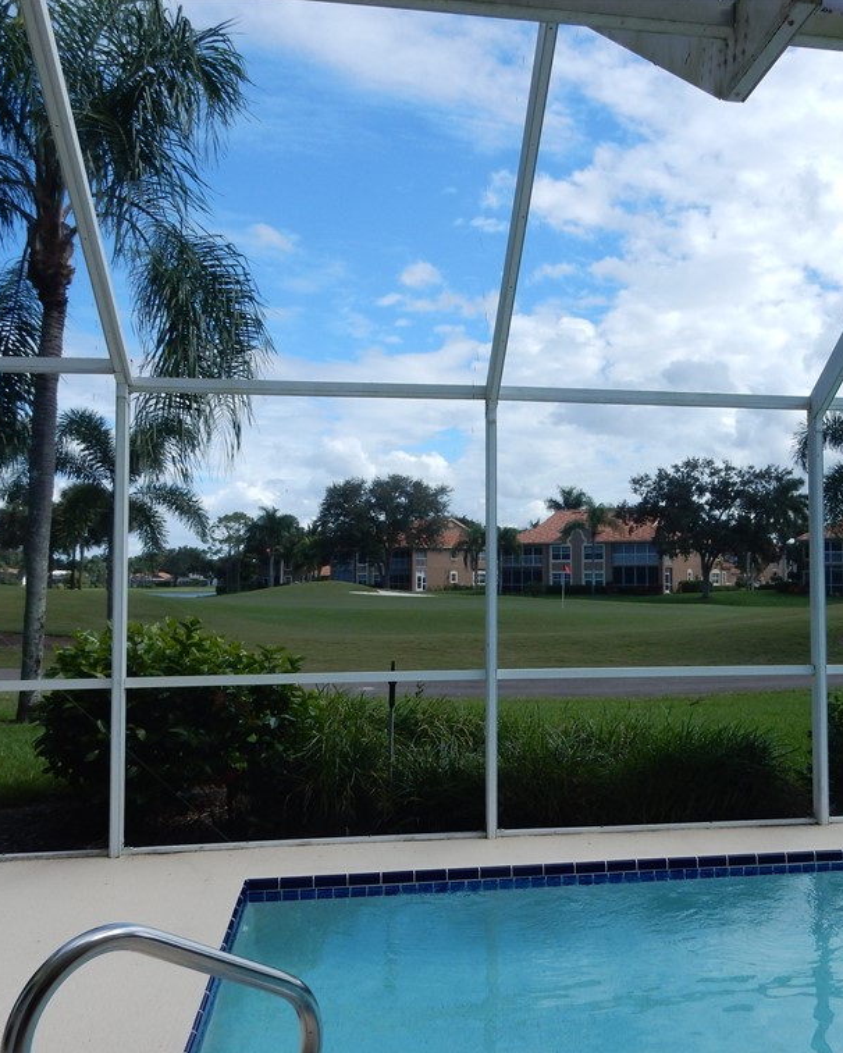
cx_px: 538
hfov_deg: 44.1
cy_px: 530
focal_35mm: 33
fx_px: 1029
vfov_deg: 54.2
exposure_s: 1/1000
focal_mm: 4.5
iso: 125
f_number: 3.7
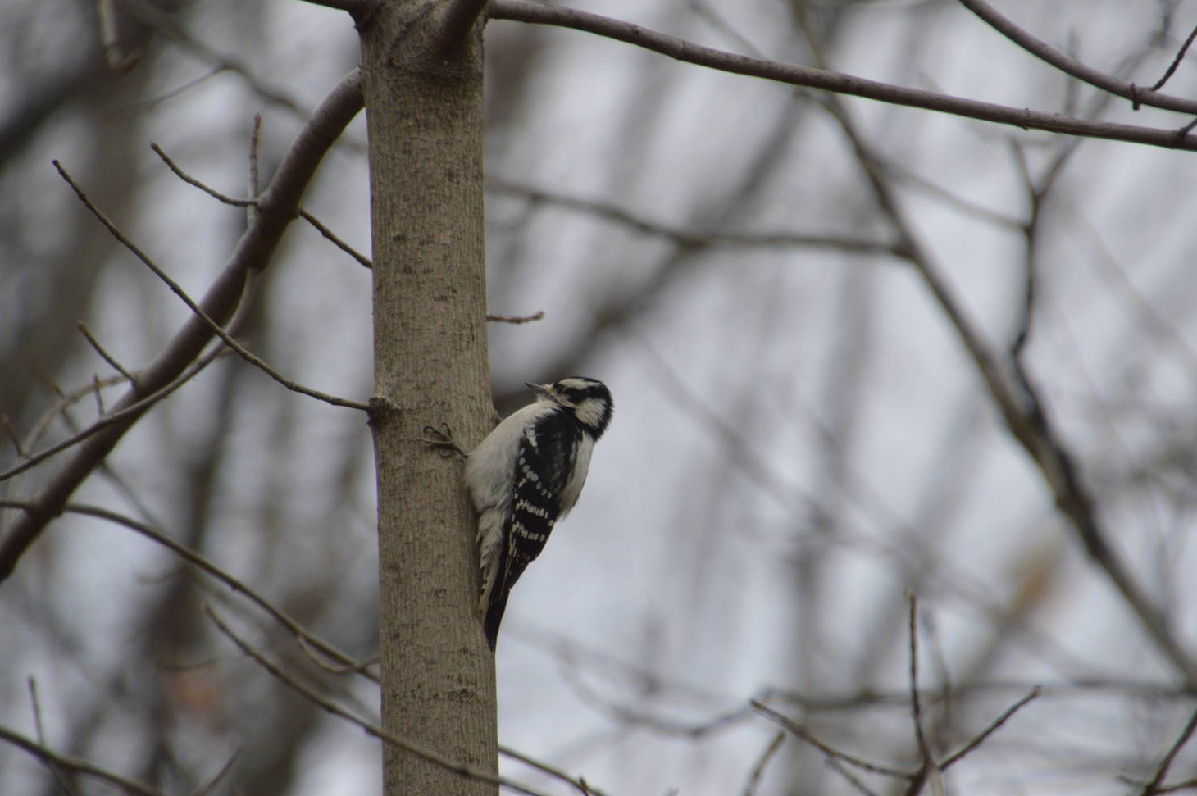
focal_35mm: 493
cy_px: 375
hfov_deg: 4.2
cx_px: 600
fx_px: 16379
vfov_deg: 2.8
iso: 1000
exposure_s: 1/500
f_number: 6.3
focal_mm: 300
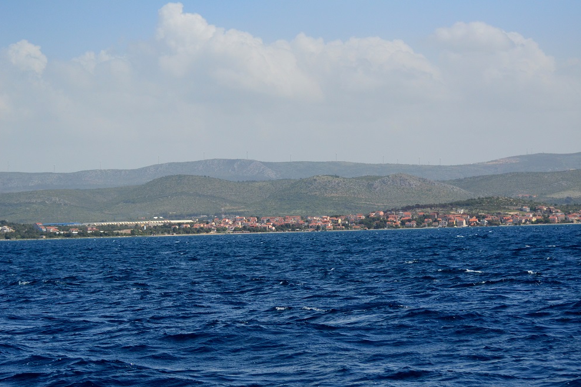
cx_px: 292
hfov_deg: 19.3
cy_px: 194
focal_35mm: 106
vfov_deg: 12.9
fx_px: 1711
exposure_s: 1/8000
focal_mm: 70
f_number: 4.5
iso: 800
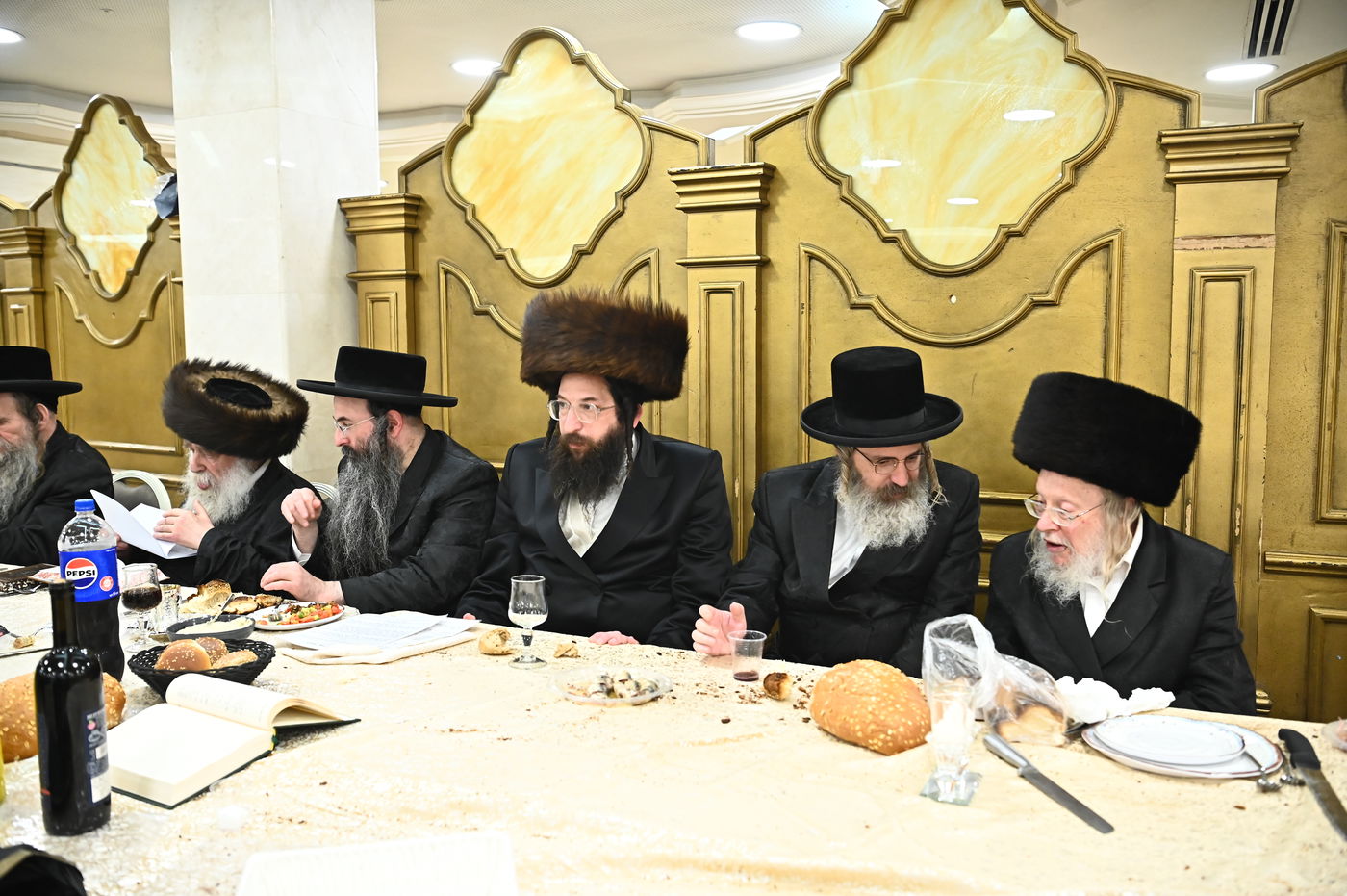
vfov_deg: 41.0
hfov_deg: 58.8
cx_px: 674
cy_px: 448
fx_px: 1196
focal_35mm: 32
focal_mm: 32
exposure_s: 1/160
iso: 3200
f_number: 4
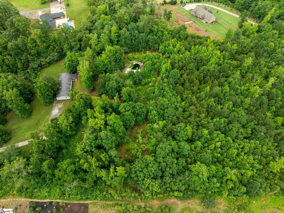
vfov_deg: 56.8
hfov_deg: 71.6
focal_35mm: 24
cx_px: 142
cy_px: 106
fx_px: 197
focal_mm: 12.29
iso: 100
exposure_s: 1/20
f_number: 4.5
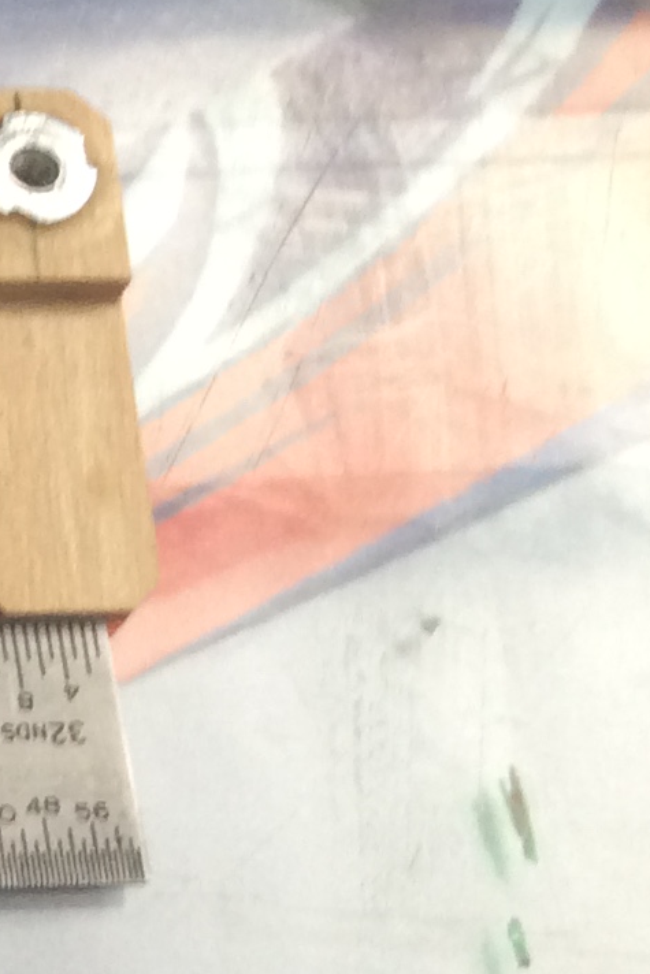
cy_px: 517
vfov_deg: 16.9
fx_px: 3275
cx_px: -983
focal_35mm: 121
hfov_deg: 9.8
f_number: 2.4
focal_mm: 3.3
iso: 64
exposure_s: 1/24
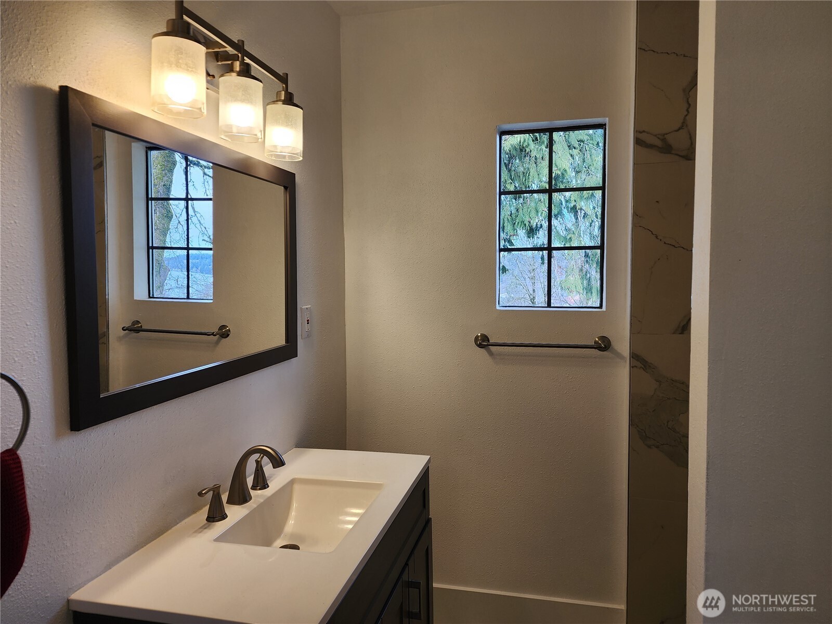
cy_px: 312
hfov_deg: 73.9
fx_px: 553
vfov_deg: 58.9
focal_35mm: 23
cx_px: 416
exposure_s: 1/120
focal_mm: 6.4
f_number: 1.8
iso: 50
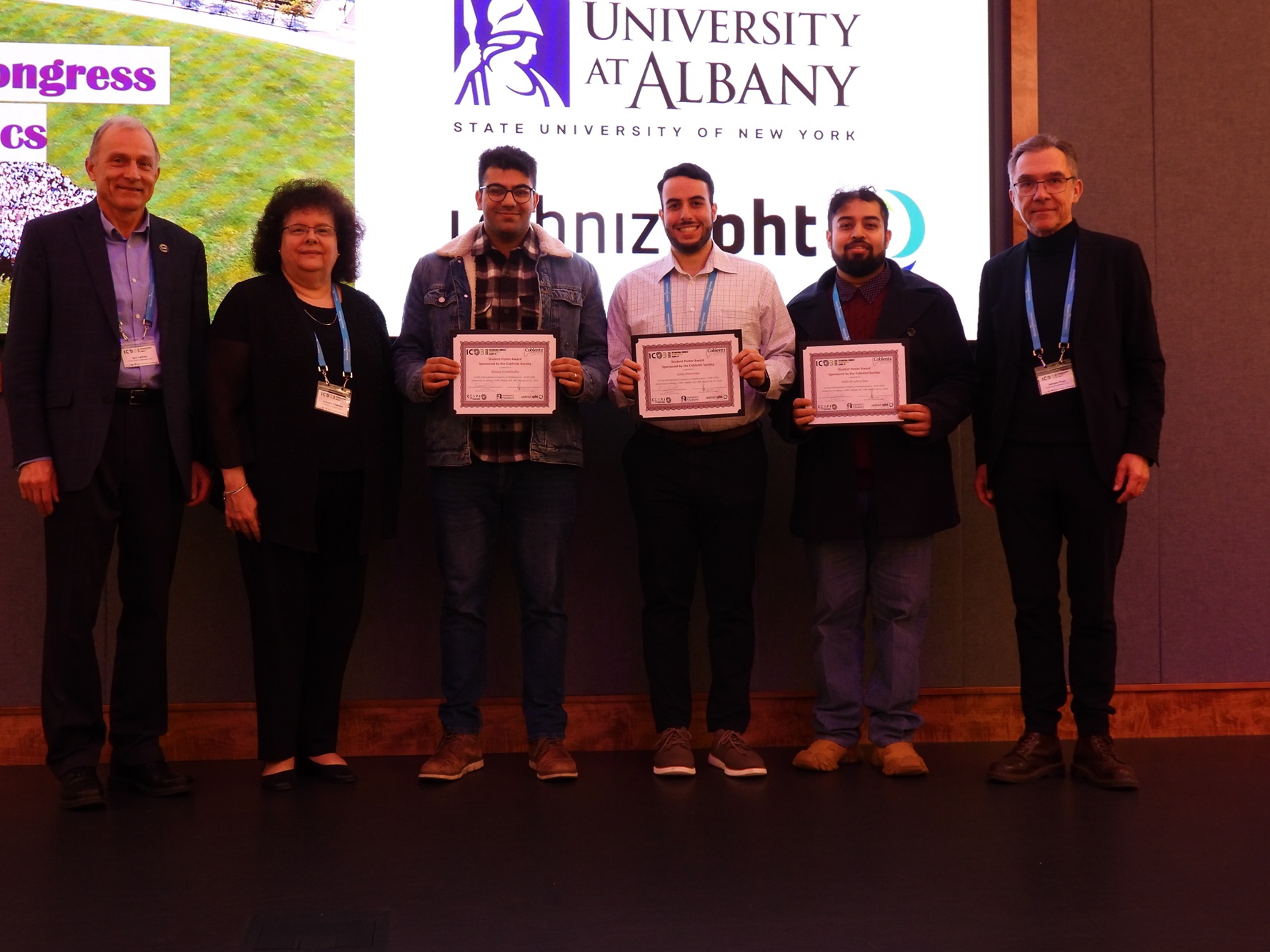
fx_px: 1651
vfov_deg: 32.2
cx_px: 634
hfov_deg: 42.1
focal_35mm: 45
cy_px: 449
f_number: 3.2
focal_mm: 7.1
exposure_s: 1/30
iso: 220
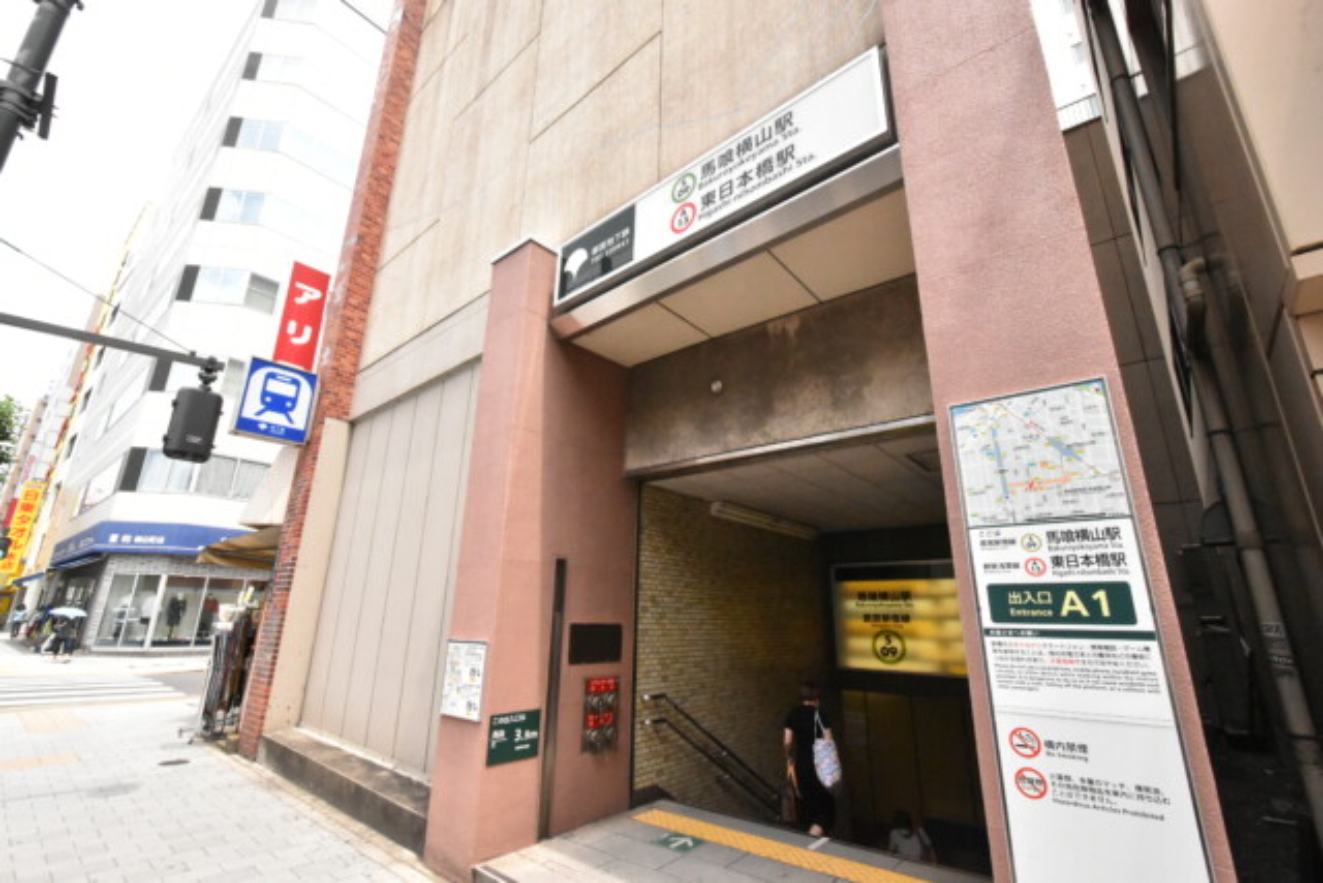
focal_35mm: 15
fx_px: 551
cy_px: 442
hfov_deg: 100.4
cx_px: 662
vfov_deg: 77.4
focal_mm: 10
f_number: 14
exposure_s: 1/800
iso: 6400
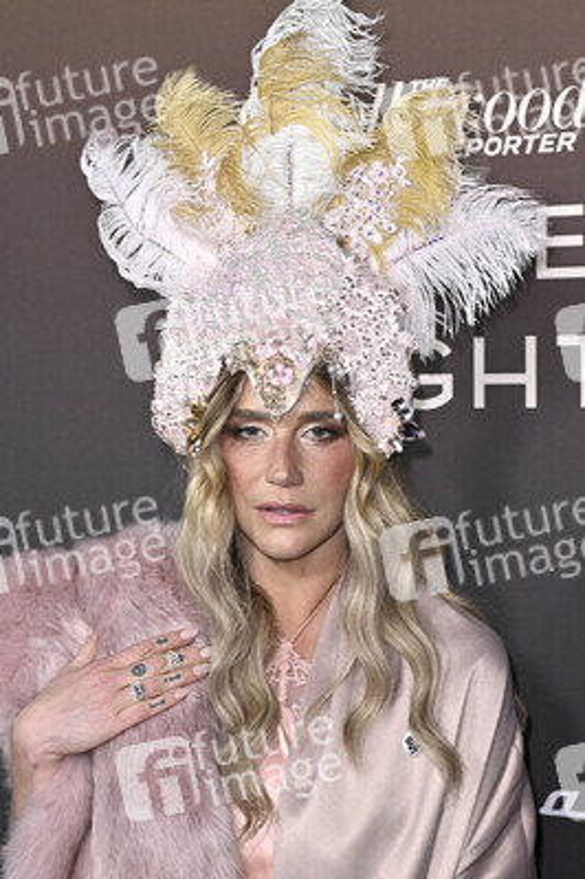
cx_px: 292
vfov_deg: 20.0
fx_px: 2490
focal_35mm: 102
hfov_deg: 13.4
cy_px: 440
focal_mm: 68
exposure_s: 1/320
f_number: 6.3
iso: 2000
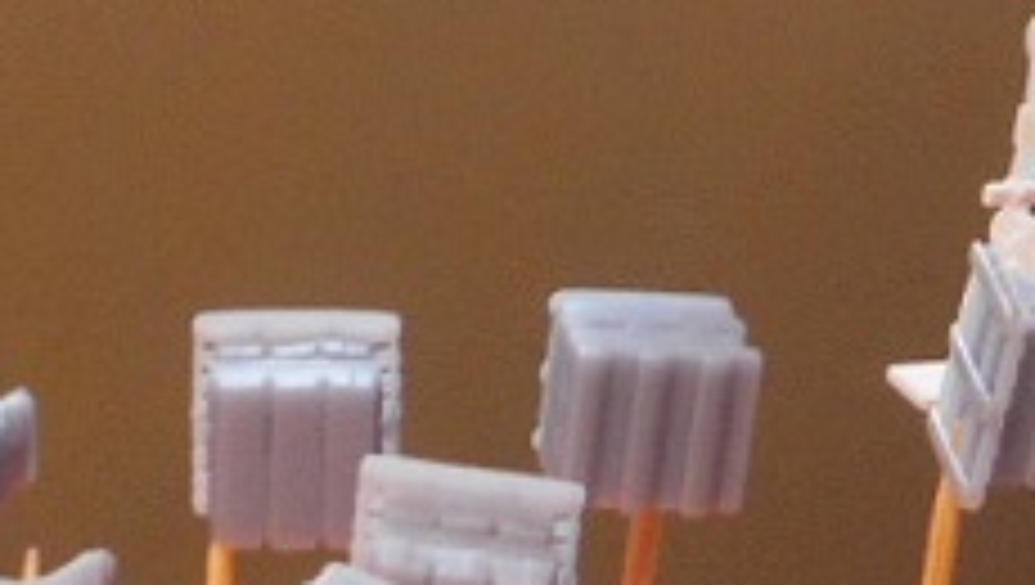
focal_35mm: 193
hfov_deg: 11.0
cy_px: -166
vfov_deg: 6.3
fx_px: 5303
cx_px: -117
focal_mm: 6
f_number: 4.2
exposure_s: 1/30
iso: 140
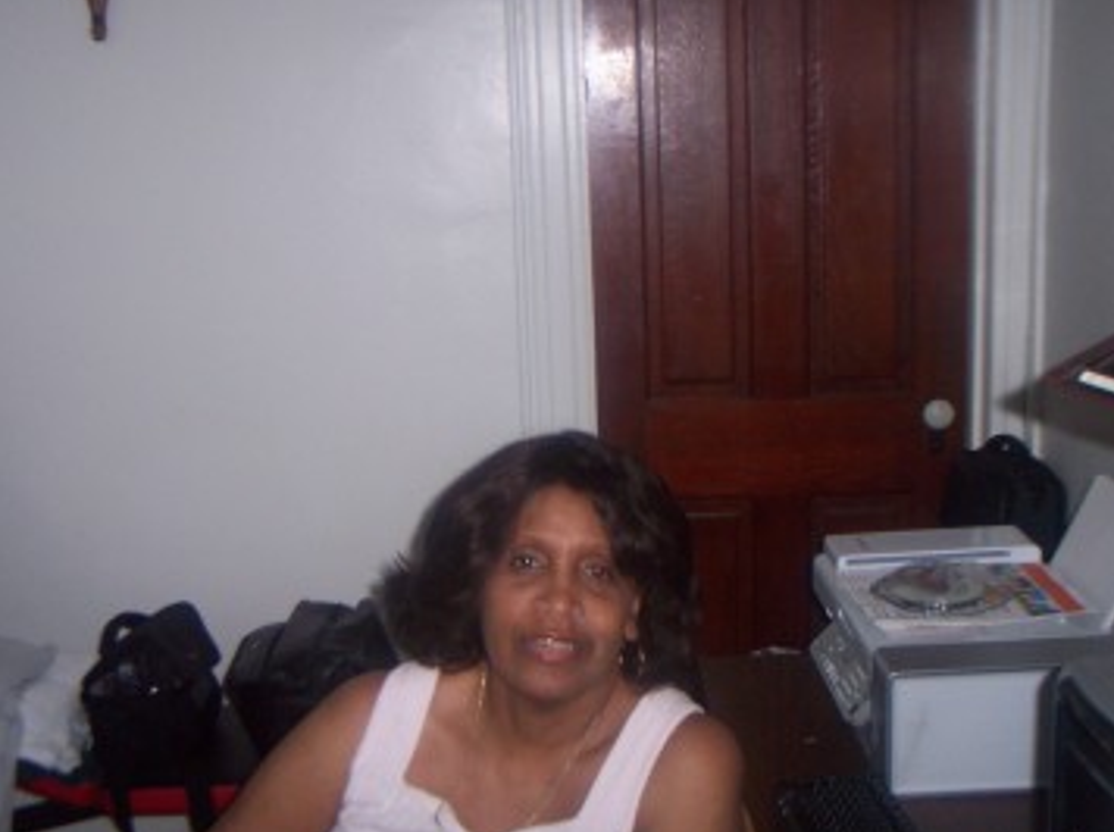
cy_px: 350
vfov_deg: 30.1
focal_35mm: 48
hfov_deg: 39.7
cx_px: 538
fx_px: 1543
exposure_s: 1/30
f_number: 2.8
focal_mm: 8
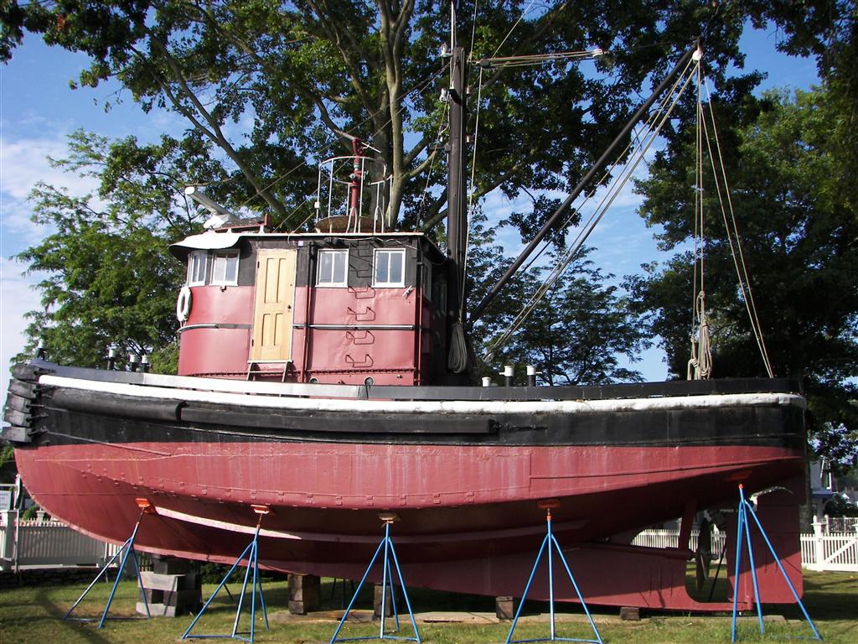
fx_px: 892
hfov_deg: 51.4
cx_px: 429
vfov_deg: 39.7
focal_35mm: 36
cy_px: 322
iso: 64
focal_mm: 6
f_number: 4
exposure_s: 1/500
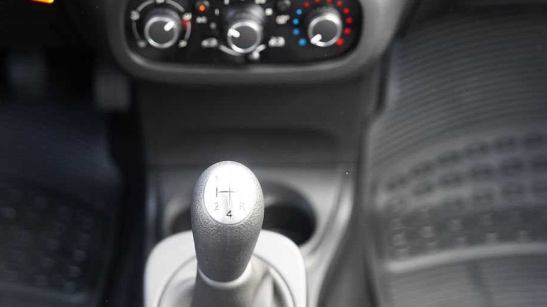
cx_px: 258
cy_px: 181
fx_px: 769
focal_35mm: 53
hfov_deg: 39.2
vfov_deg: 22.6
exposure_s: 1/160
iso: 2500
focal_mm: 45
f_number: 2.8
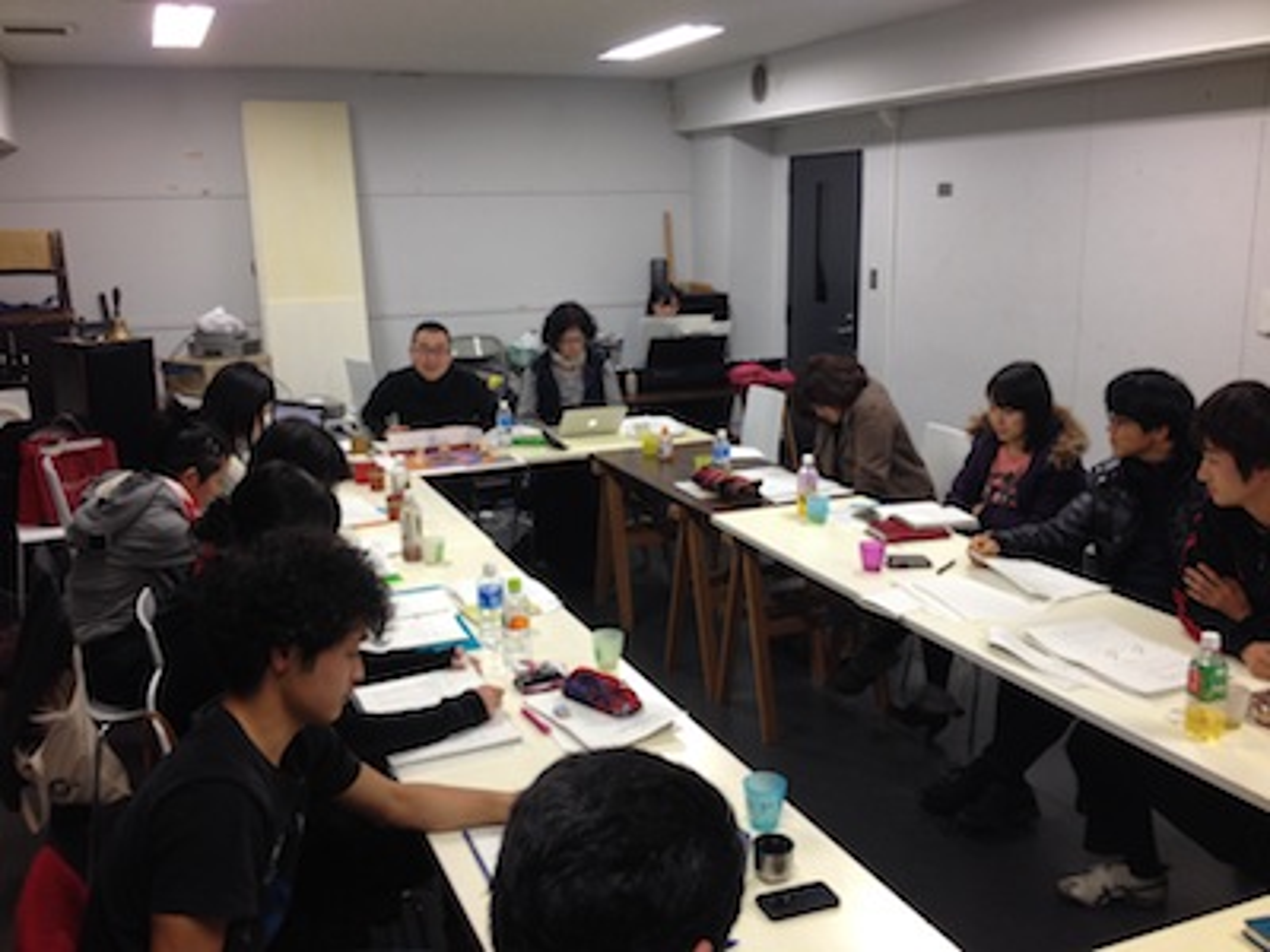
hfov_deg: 52.6
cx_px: 635
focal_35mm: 35
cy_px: 476
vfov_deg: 40.7
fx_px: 1284
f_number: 2.4
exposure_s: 1/24
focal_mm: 4.28
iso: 50
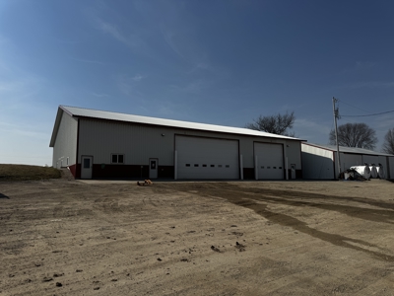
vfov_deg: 56.8
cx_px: 197
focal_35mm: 24
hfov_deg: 71.6
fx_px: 273
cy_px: 148
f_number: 1.78
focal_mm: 6.76
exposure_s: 1/10417
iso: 80
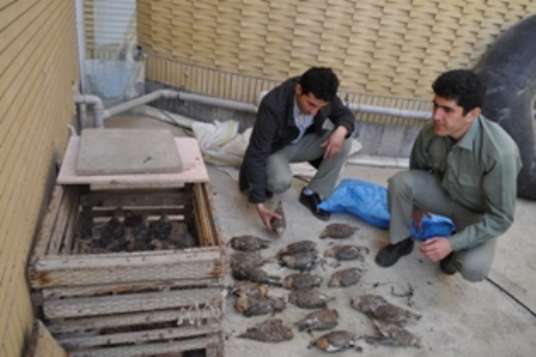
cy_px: 178
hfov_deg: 67.4
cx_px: 268
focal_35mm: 27
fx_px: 402
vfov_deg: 47.9
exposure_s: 1/125
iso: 200
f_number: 5.6
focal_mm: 18
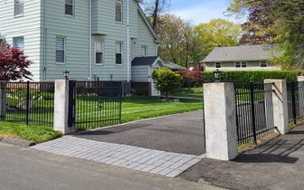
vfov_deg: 30.7
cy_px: 45
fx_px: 340
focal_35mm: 41
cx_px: 101
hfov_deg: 47.4
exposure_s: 1/1533
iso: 40
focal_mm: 5.4
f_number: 1.8
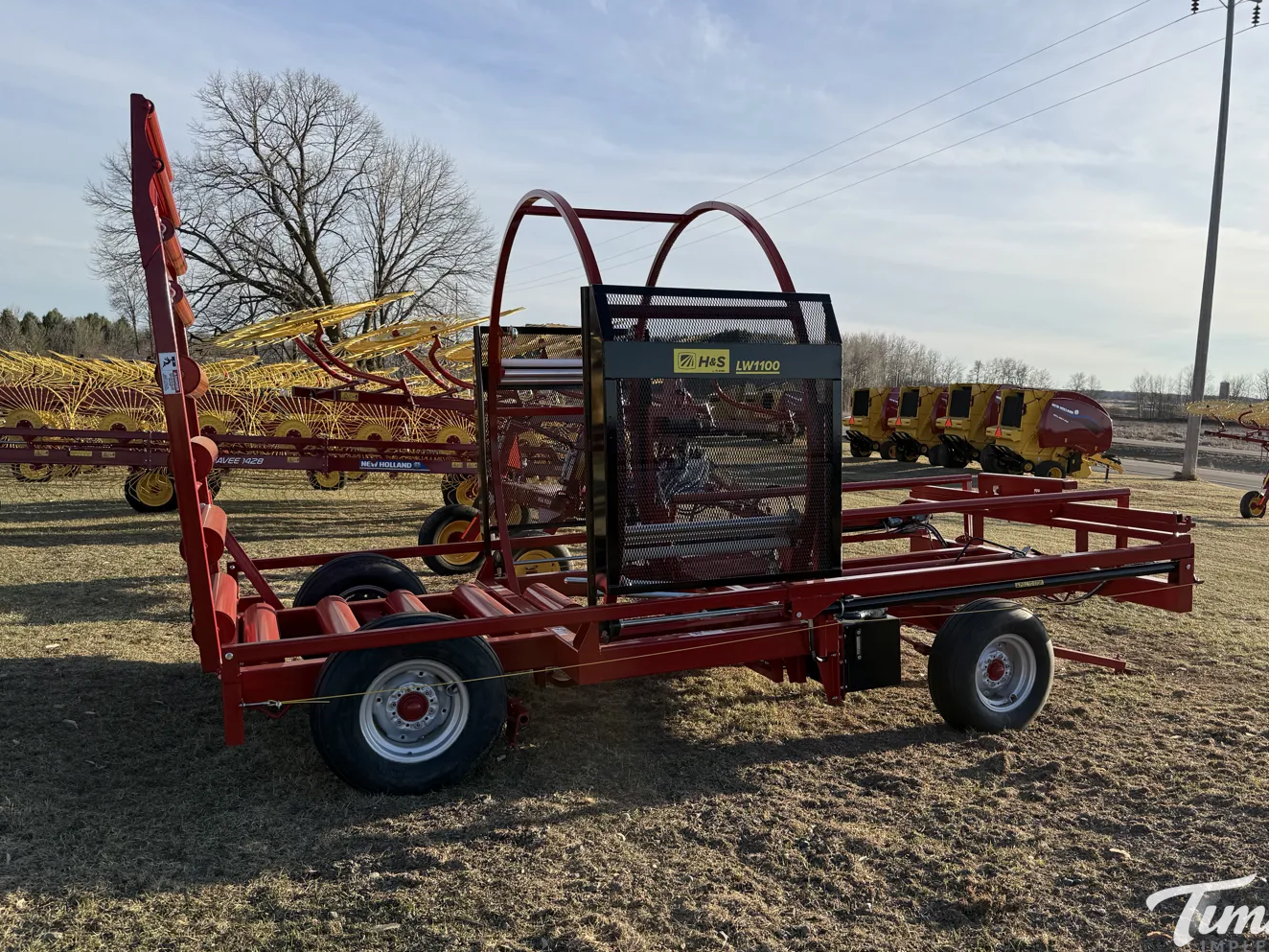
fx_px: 1063
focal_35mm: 29
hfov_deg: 61.4
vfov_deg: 48.2
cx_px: 727
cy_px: 497
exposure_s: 1/3425
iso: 80
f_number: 1.78
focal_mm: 6.76
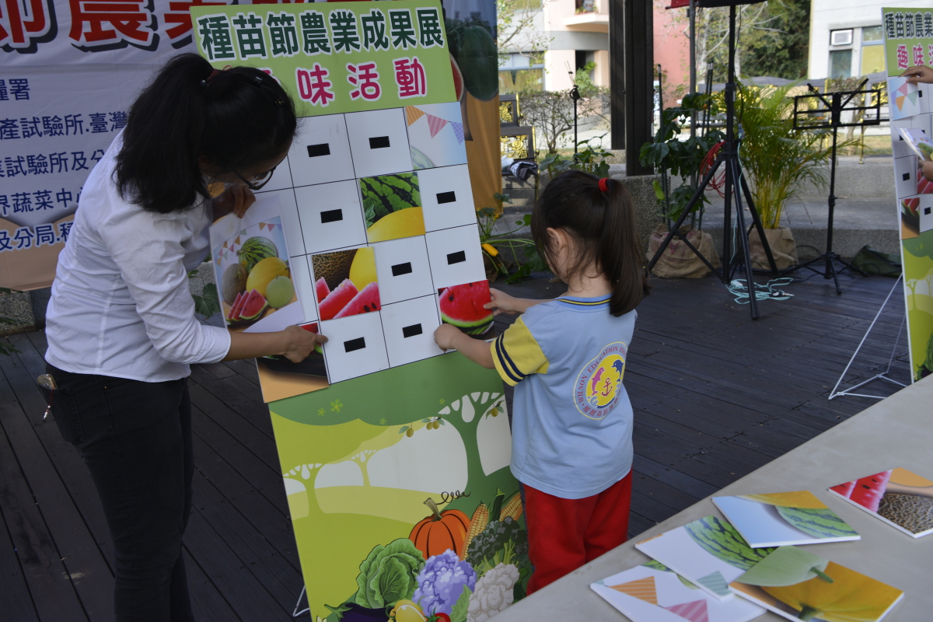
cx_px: 466
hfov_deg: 58.7
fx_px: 829
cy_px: 311
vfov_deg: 41.1
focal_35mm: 32
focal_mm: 32
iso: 320
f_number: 7.1
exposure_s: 1/200
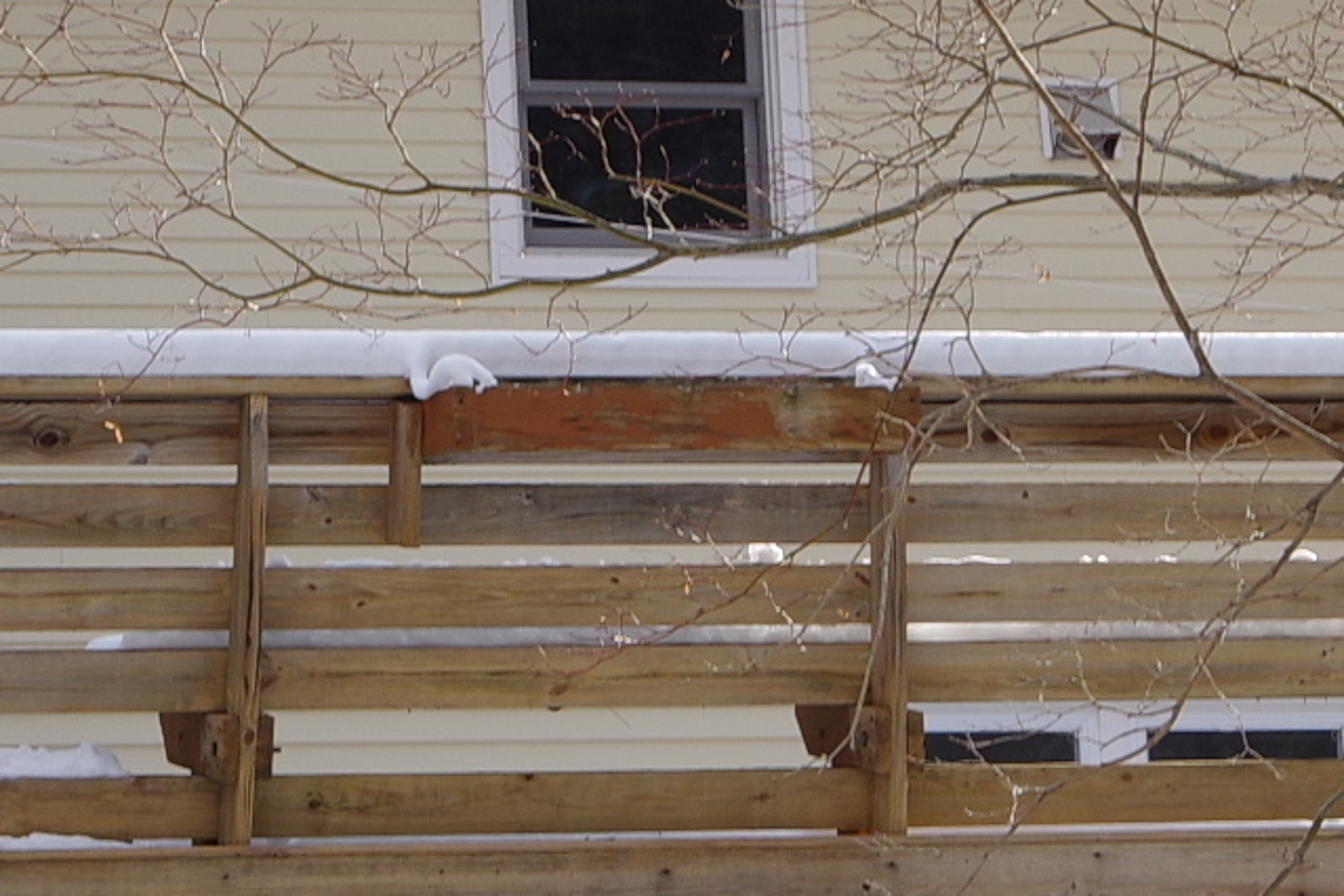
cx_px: 677
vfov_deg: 6.2
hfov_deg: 9.3
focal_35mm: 221
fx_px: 8250
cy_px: 564
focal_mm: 31
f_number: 8
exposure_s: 1/125
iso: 100
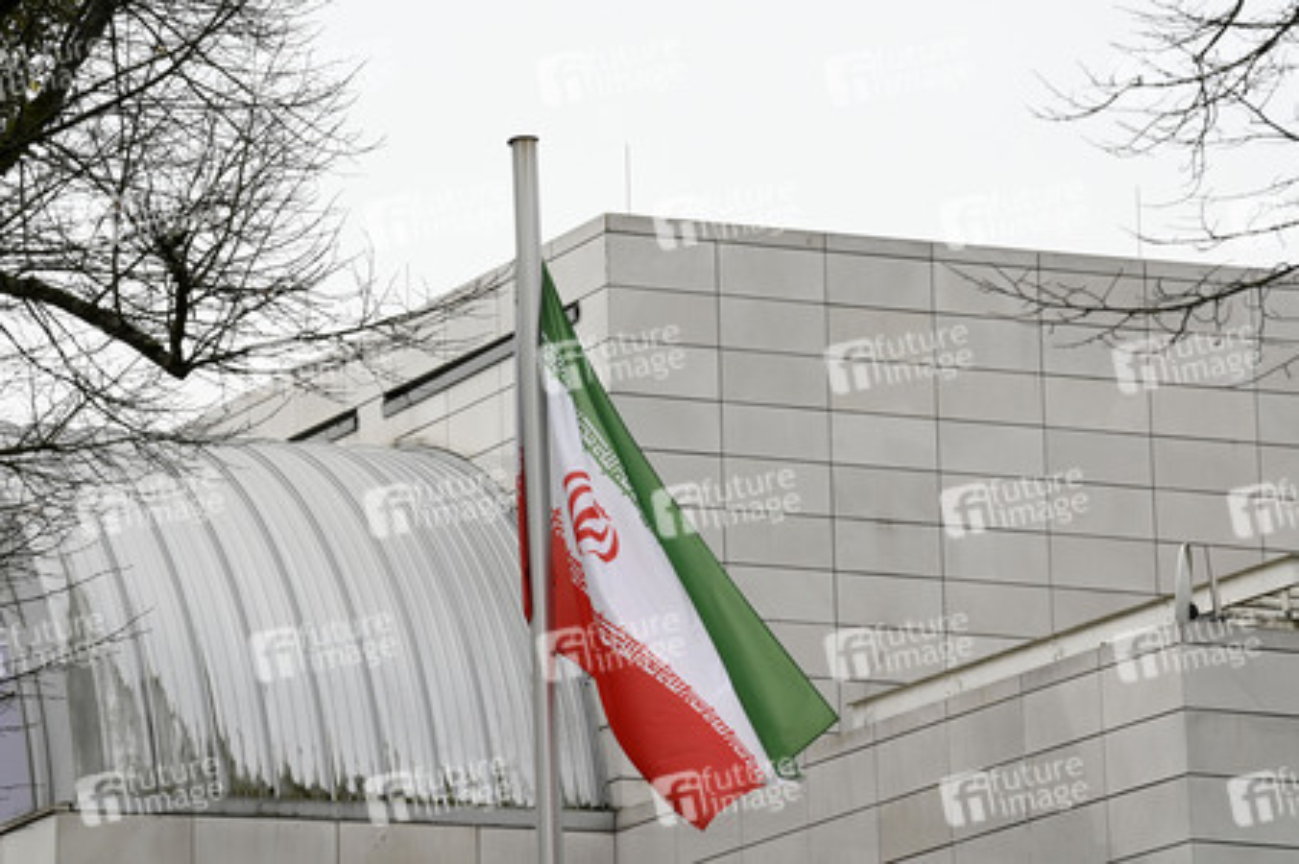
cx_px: 650
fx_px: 7211
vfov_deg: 6.9
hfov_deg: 10.3
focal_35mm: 200
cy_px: 432
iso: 1600
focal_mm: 200
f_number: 14
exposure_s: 1/250
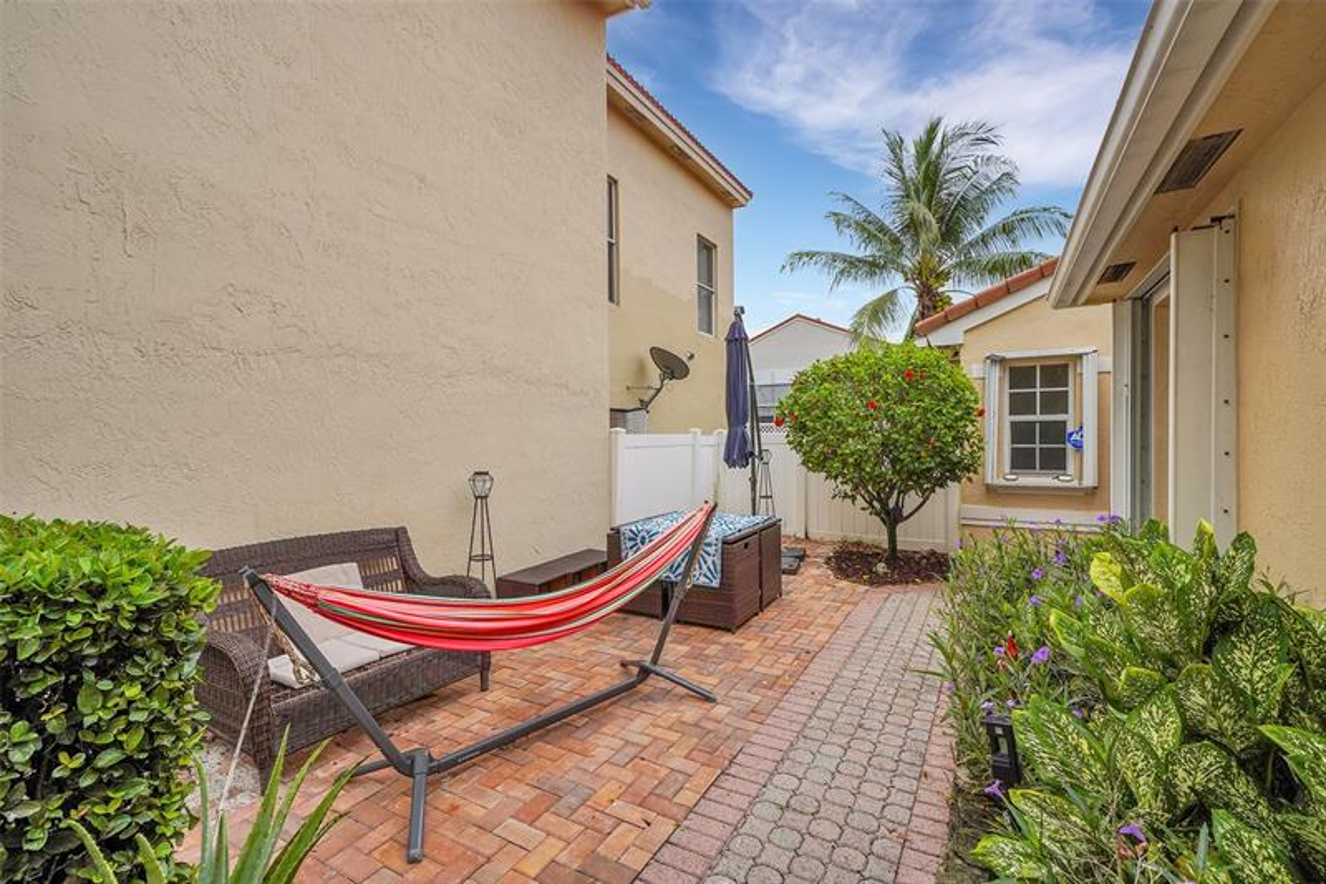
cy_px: 442
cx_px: 663
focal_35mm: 16
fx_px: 589
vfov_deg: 73.7
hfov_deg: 96.7
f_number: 8
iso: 400
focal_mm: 16
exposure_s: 1/800
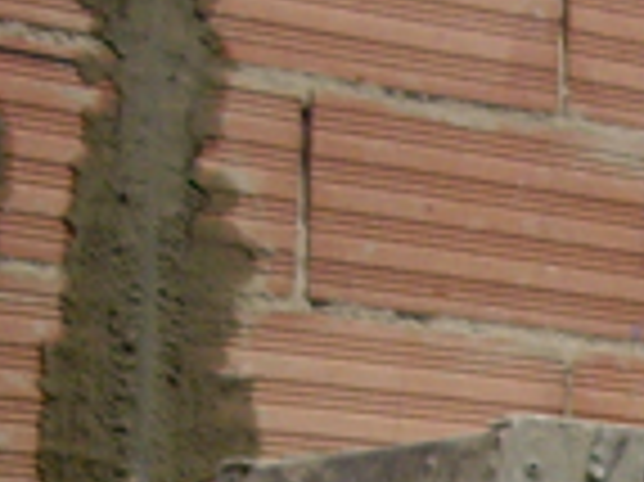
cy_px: 975
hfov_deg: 7.7
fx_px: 4443
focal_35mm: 239
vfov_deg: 6.0
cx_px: 1522
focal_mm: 7.9
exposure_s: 1/60
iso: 200
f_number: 2.8
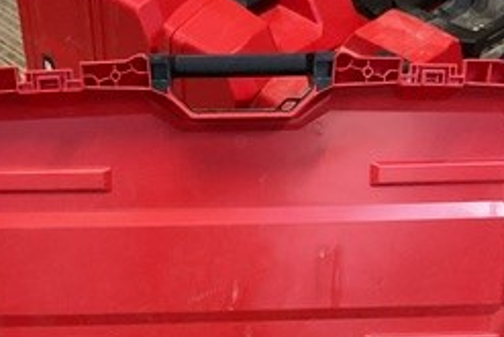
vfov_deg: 16.4
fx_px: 1093
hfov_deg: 26.0
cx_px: 237
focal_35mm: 78
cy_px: 460
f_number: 1.8
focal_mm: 3
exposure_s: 1/50
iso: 200
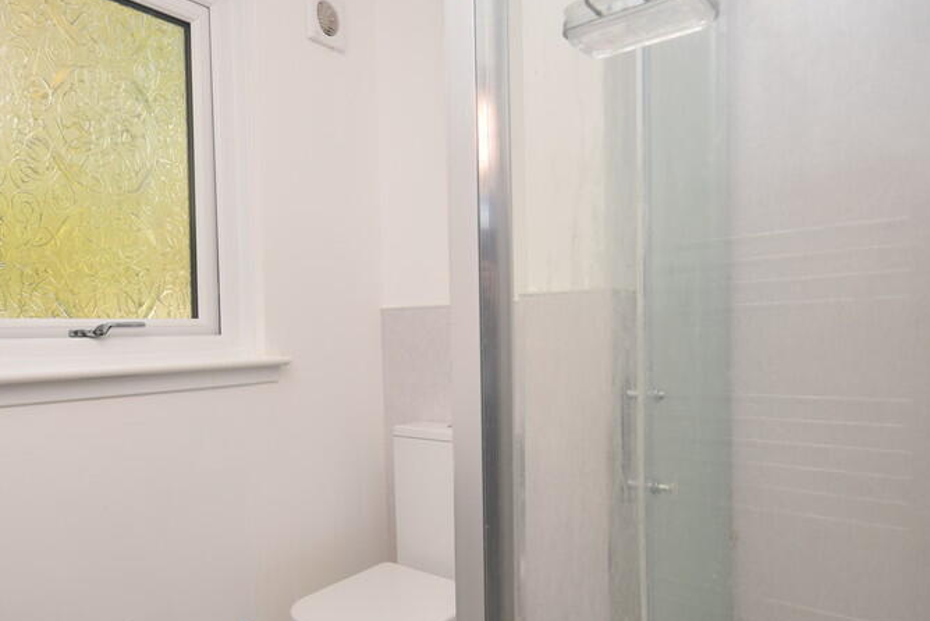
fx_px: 594
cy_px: 358
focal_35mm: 23
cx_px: 345
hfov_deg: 74.7
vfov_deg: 54.9
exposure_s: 1/60
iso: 100
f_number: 5
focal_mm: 10
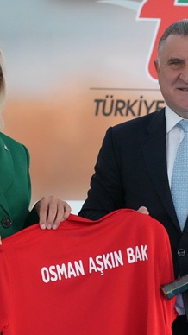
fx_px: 1446
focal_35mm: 163
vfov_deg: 13.2
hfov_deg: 7.4
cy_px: 199
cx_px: 29
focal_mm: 59
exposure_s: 1/3200
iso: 5000
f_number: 2.8
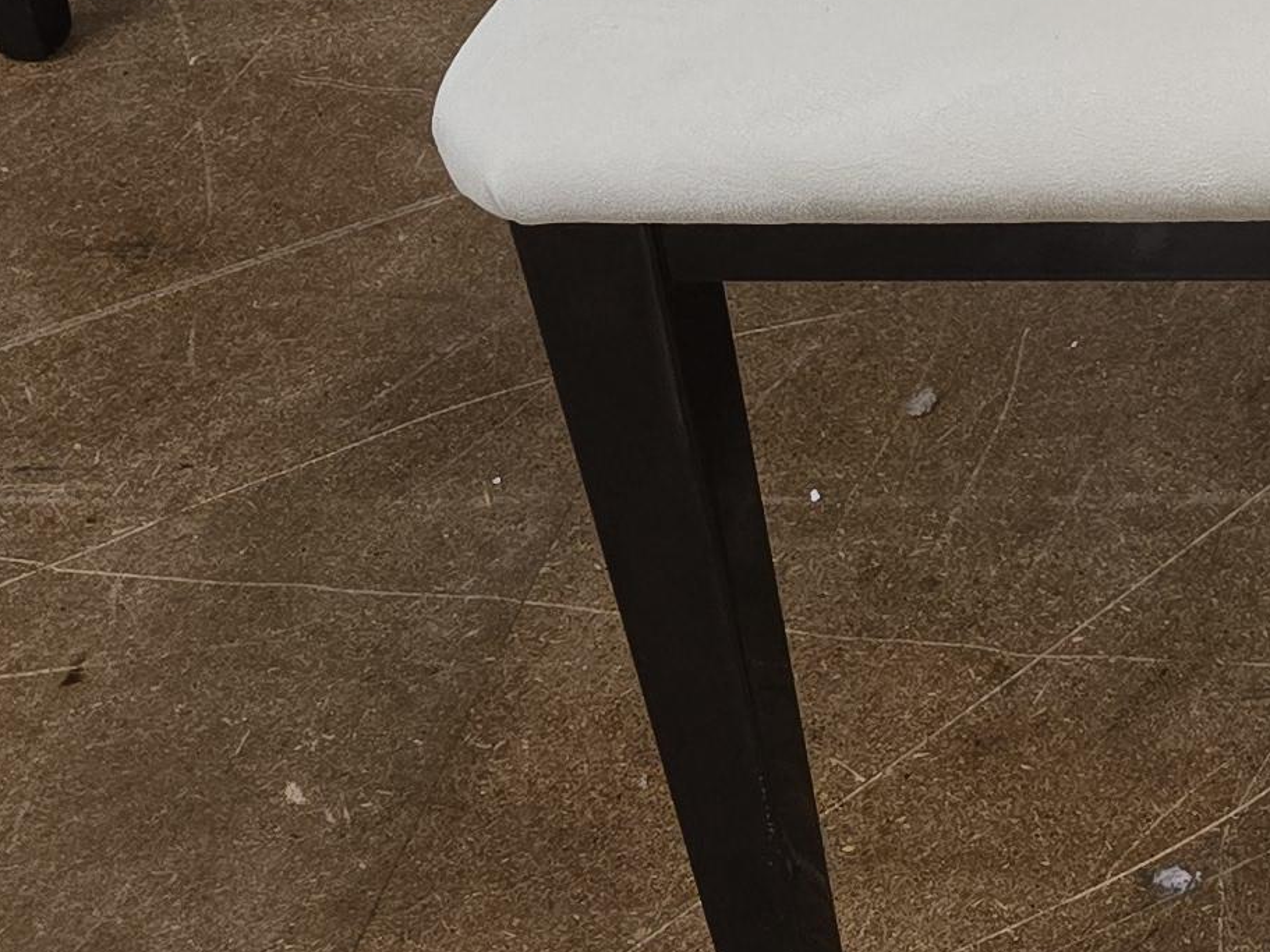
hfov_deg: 16.5
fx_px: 3705
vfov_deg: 13.3
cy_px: -718
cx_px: 2244
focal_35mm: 101
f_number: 1.7
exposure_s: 1/100
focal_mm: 6.3
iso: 200
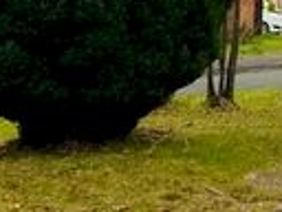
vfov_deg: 10.3
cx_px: 623
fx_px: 1157
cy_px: -36
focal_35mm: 142
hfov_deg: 11.9
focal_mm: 4.25
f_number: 1.8
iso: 32
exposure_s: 1/487
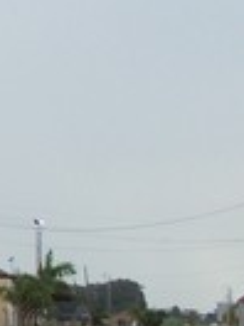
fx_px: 1532
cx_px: -399
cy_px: 249
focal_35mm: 163
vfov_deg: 12.1
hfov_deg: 8.2
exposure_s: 1/320
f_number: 2.7
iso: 80
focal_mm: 4
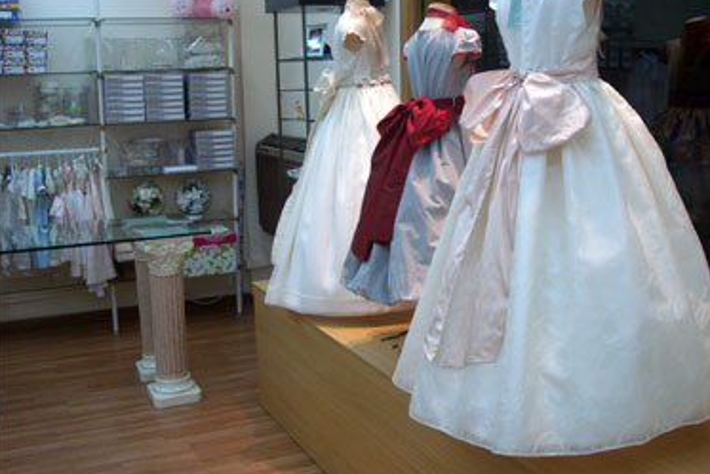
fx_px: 769
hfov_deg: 49.5
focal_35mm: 39
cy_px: 198
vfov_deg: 34.2
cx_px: 377
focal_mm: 5.7
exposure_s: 1/60
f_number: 2.8
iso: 218
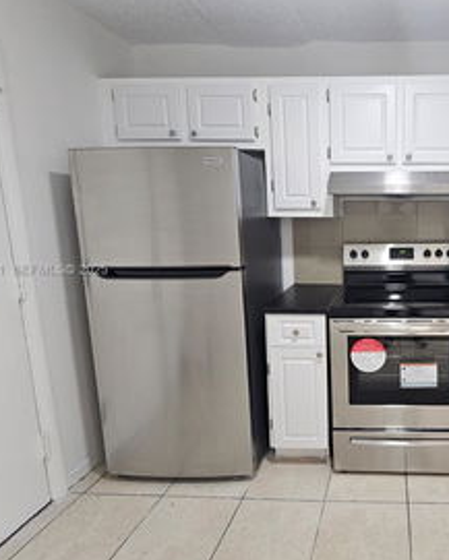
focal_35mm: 20
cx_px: 378
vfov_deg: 80.3
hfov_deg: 60.8
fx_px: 332
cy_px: 271
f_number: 2.2
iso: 320
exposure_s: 1/60
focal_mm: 2.2
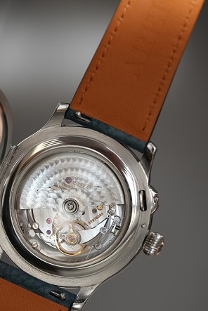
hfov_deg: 8.3
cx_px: 65
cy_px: 208
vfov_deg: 12.4
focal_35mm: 166
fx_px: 1436
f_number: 2.8
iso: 2500
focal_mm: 105
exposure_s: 1/250
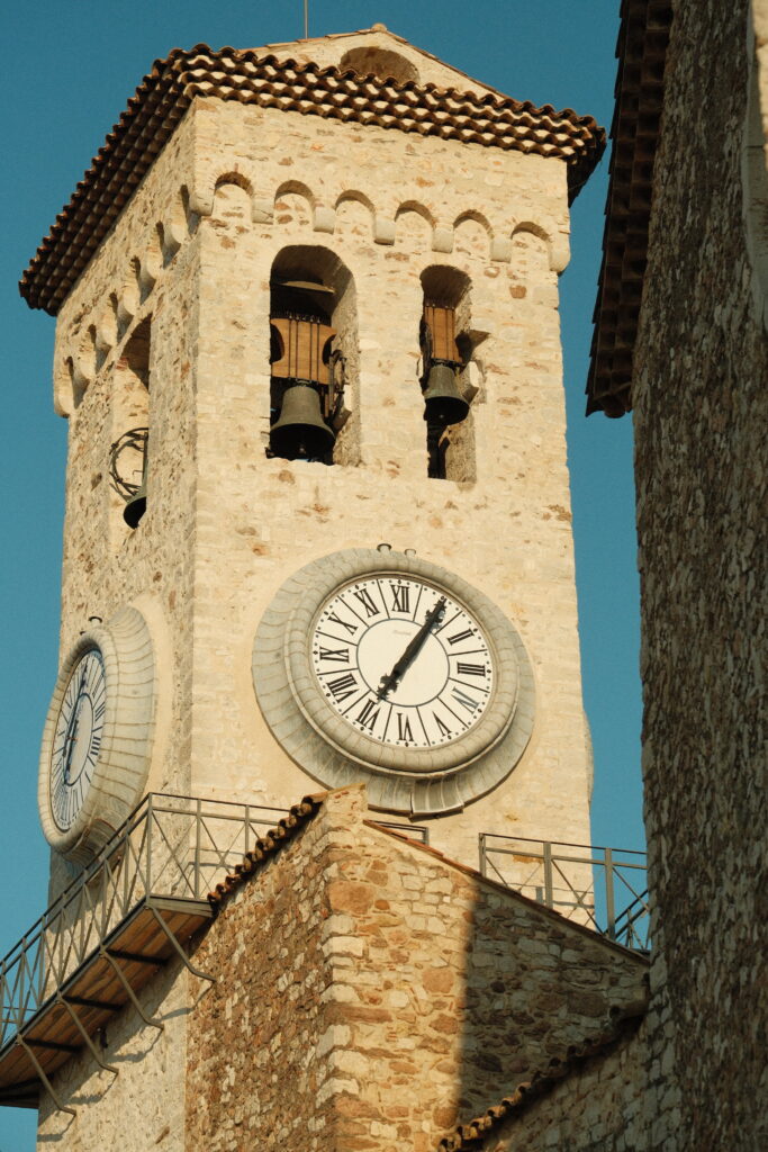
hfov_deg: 14.3
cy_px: 576
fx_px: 3071
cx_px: 384
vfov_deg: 21.2
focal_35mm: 96
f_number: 5
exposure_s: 1/4000
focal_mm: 63.8
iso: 800
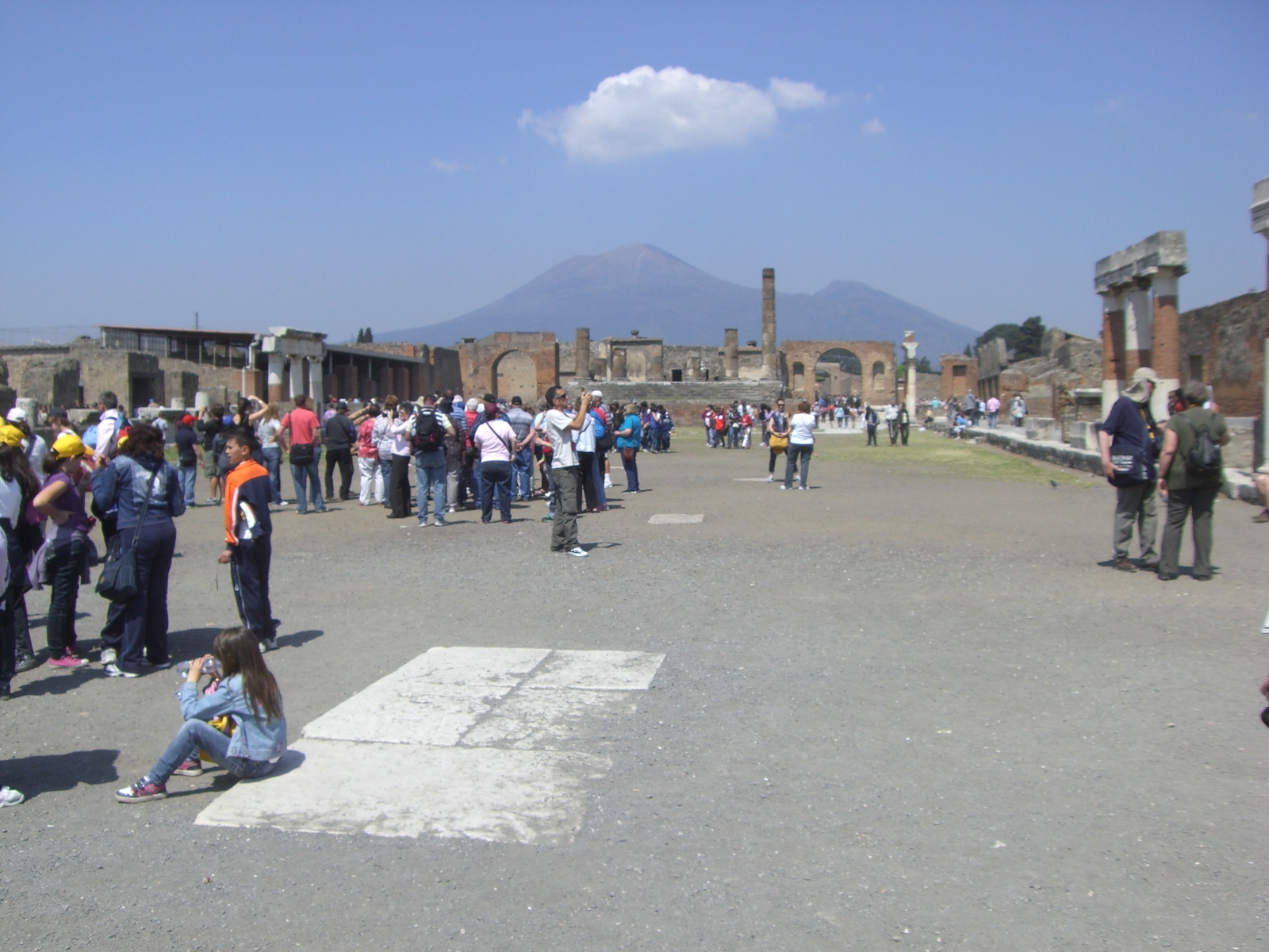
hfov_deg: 49.0
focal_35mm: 38
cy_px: 476
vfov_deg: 37.7
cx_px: 634
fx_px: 1393
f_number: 4.3
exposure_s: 1/800
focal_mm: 6.2
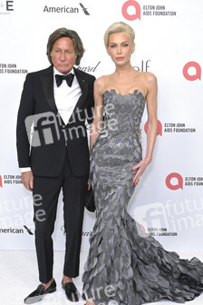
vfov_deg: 44.4
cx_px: 98
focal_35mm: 44
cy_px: 171
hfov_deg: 30.5
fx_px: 372
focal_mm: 37
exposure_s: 1/250
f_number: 5.6
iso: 2000
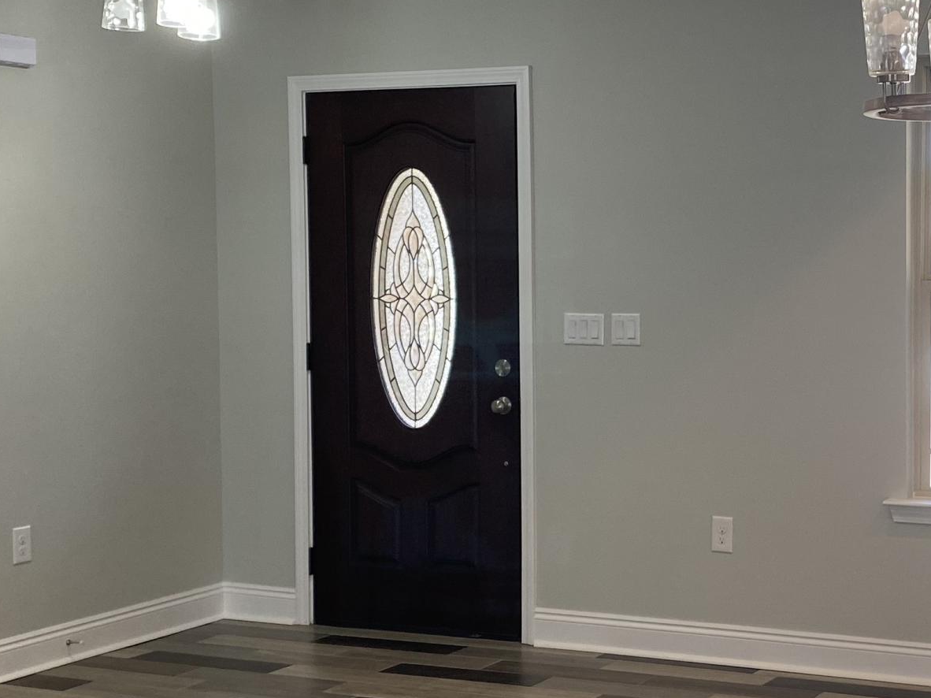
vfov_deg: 22.2
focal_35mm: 66
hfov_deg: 28.7
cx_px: 755
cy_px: 351
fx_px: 1775
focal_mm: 4.25
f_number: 1.8
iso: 80
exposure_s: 1/120
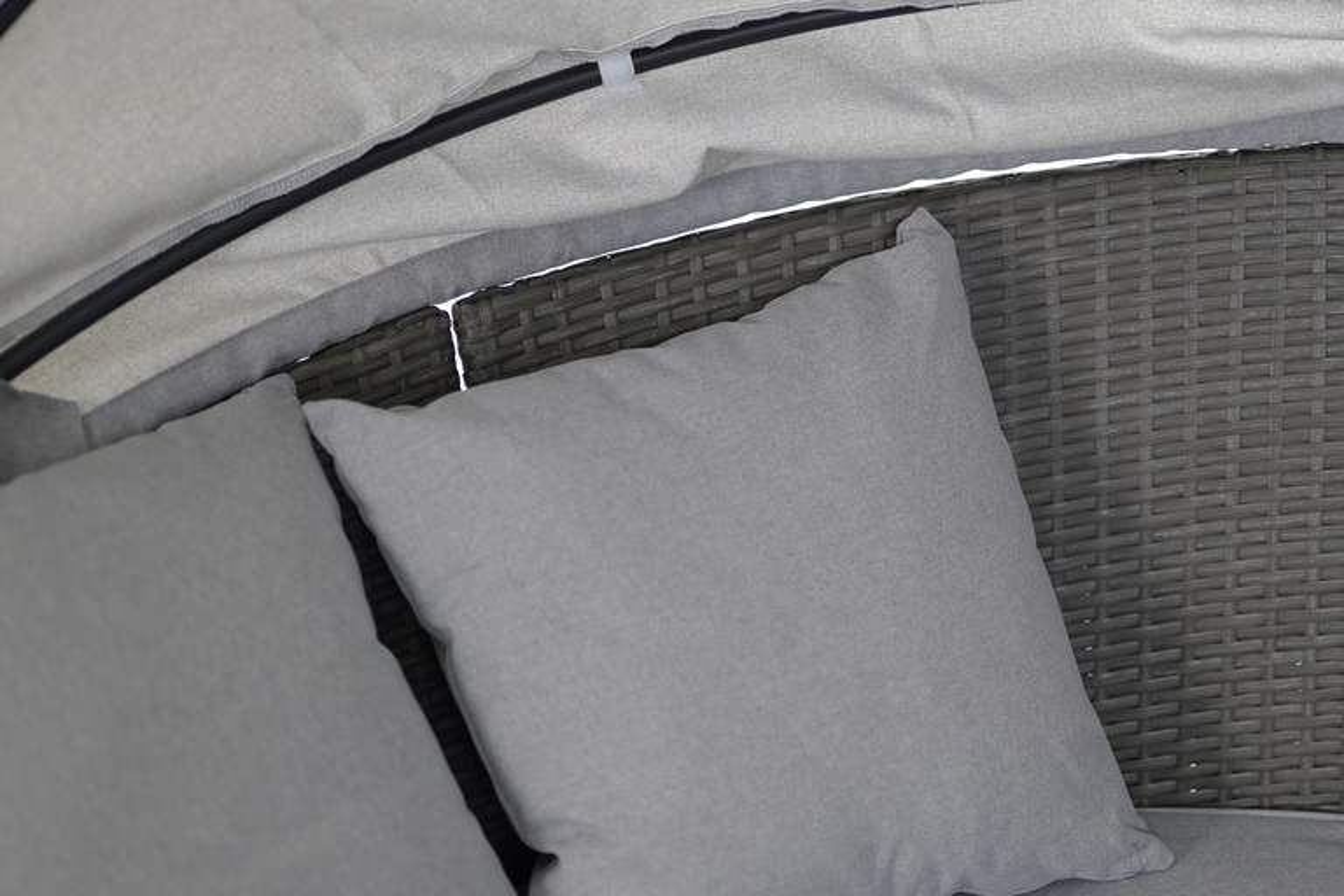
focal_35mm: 50
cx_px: 672
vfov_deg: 27.0
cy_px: 448
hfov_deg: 39.6
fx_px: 1867
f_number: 1.4
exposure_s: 1/100
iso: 50
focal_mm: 50
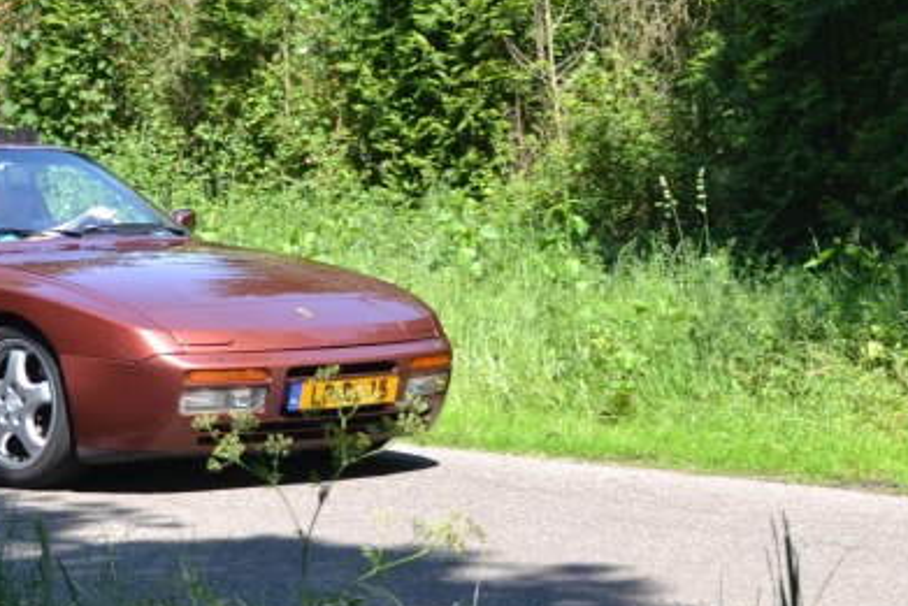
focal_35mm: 134
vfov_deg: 10.2
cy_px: 129
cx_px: 385
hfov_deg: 15.3
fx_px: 3388
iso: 100
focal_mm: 35
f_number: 5.6
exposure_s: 1/125
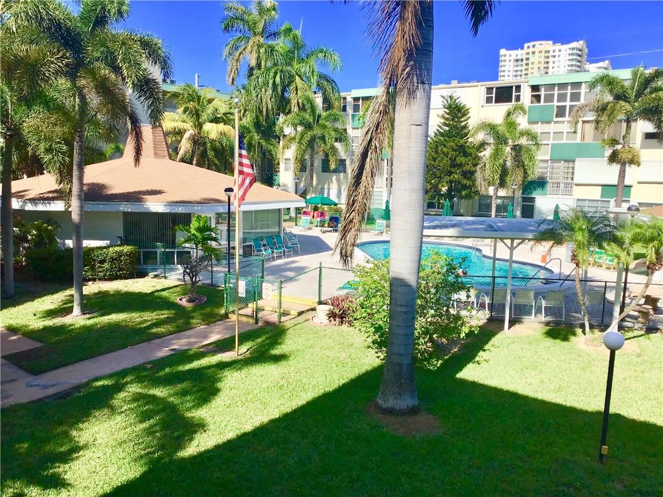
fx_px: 594
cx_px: 332
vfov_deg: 45.4
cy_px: 248
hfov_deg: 58.4
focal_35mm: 31
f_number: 2.4
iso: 25
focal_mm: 3.3
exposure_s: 1/1253
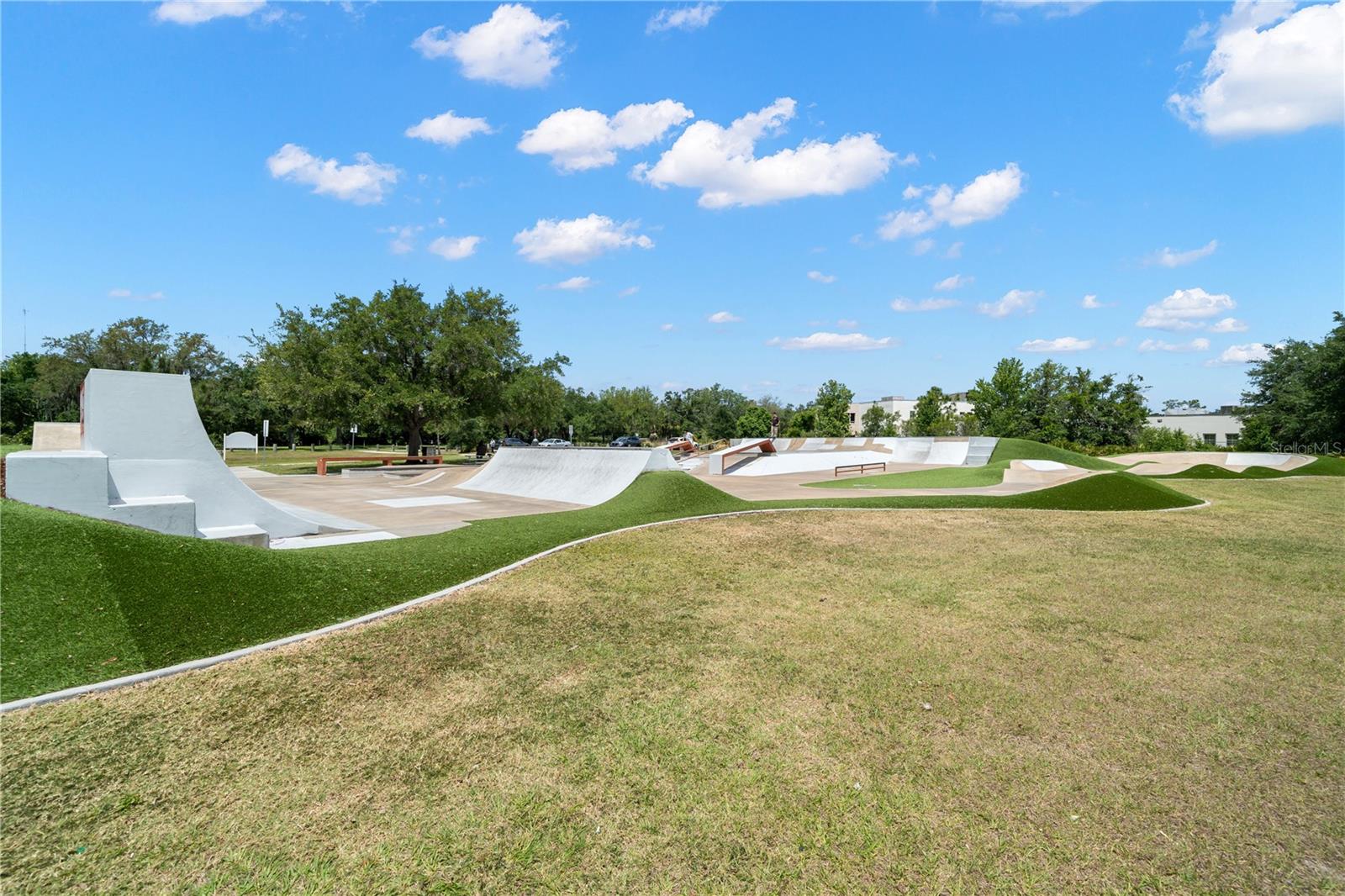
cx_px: 672
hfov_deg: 100.4
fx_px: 560
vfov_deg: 77.3
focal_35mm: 15
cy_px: 448
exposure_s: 1/640
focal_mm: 15
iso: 200
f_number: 8
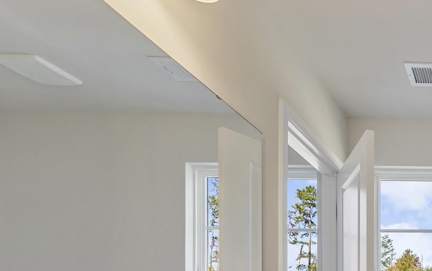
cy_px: 324
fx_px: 412
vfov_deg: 30.8
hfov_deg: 40.5
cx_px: 508
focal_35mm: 35
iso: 400
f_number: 6.3
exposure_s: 1/8
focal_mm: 14
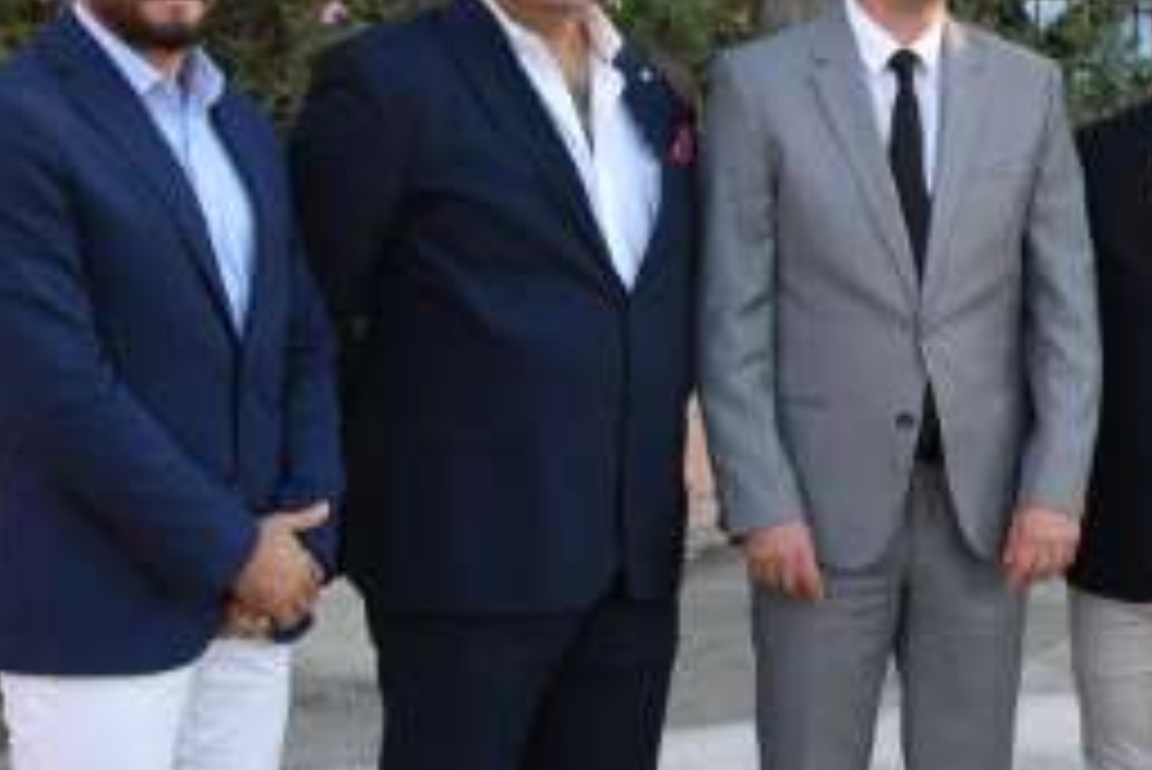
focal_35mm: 87
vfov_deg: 15.7
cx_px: 1316
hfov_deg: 21.9
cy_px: 455
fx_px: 2785
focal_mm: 31
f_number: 5
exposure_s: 1/60
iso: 200
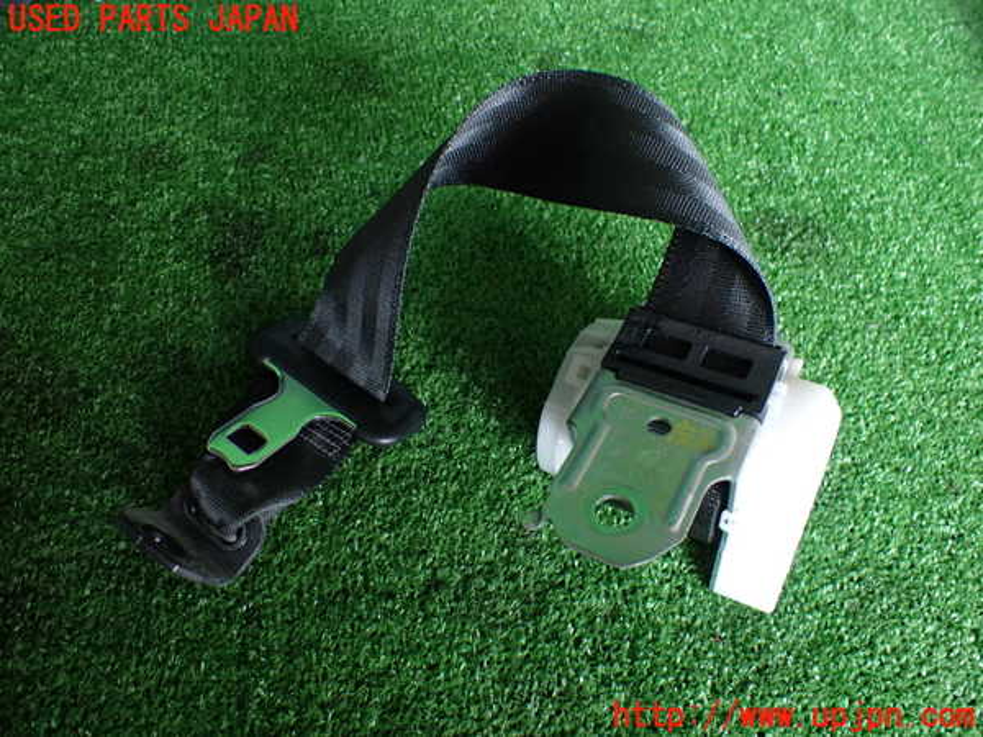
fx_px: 852
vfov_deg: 46.8
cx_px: 492
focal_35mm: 30
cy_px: 368
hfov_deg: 60.0
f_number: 2.3
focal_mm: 5.4
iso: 200
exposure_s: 1/125
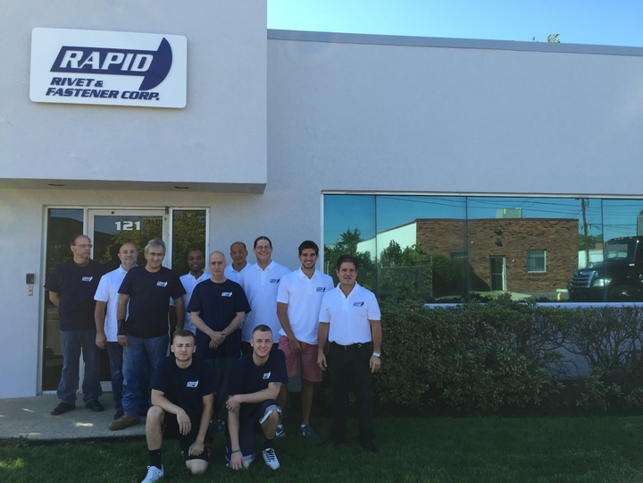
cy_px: 242
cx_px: 322
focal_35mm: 29
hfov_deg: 61.7
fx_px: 539
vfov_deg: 48.2
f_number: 2.2
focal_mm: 4.15
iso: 32
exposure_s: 1/494
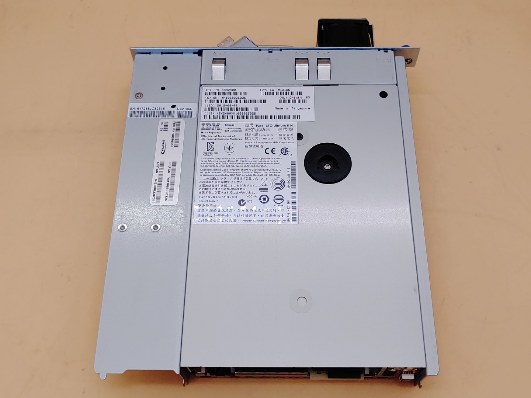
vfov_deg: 36.8
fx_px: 598
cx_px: 266
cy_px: 199
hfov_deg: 47.9
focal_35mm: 39
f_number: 1.8
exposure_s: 1/186
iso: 50
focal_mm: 4.36
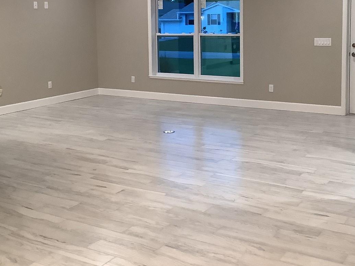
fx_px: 492
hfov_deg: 39.6
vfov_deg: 29.7
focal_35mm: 48
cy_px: 62
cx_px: 203
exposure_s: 1/60
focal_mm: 3.3
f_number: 2.4
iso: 160
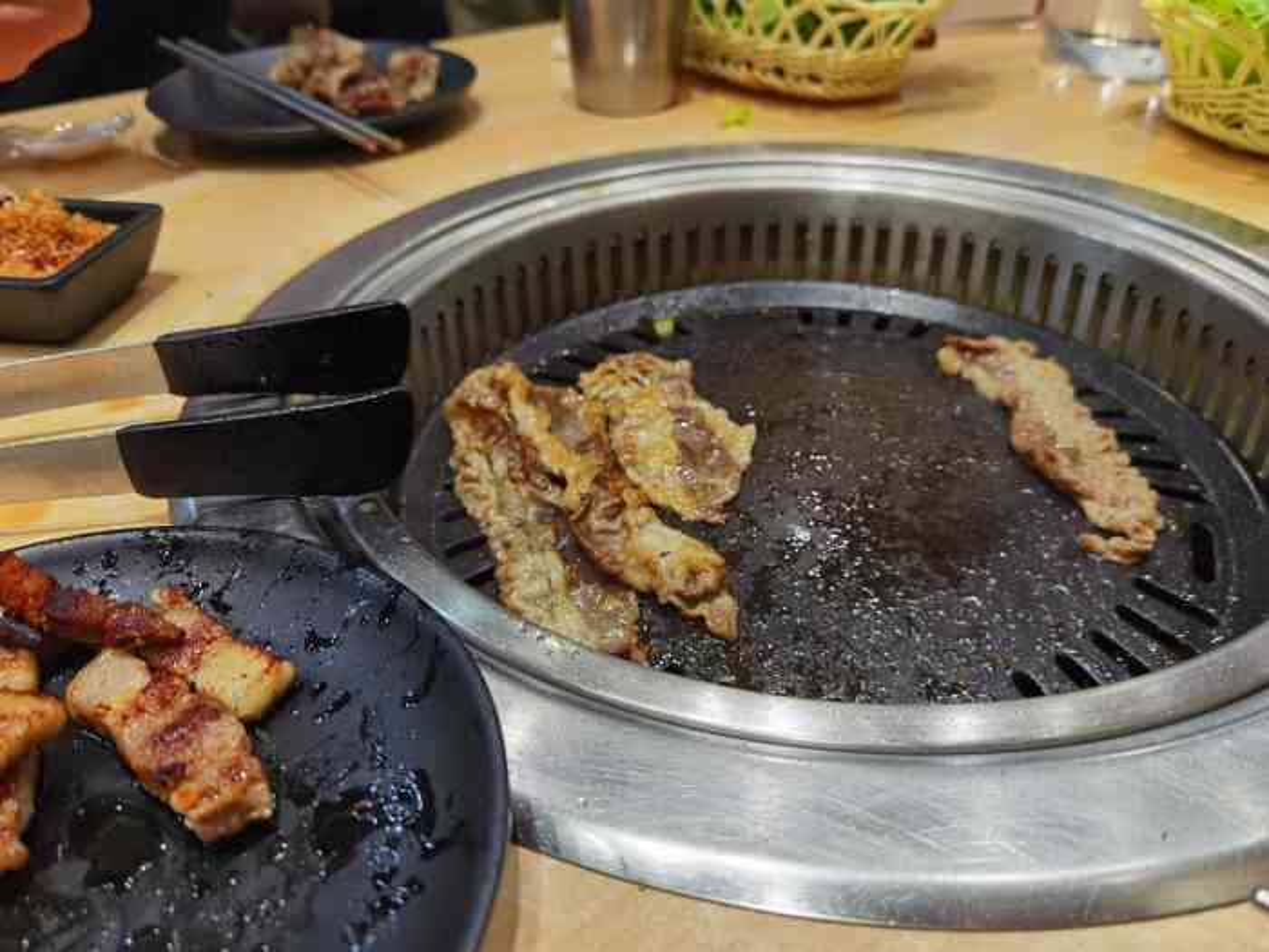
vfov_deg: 51.4
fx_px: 990
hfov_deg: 65.3
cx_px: 634
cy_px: 476
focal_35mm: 27
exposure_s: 1/61.3
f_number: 1.9
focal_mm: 6.71
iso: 50
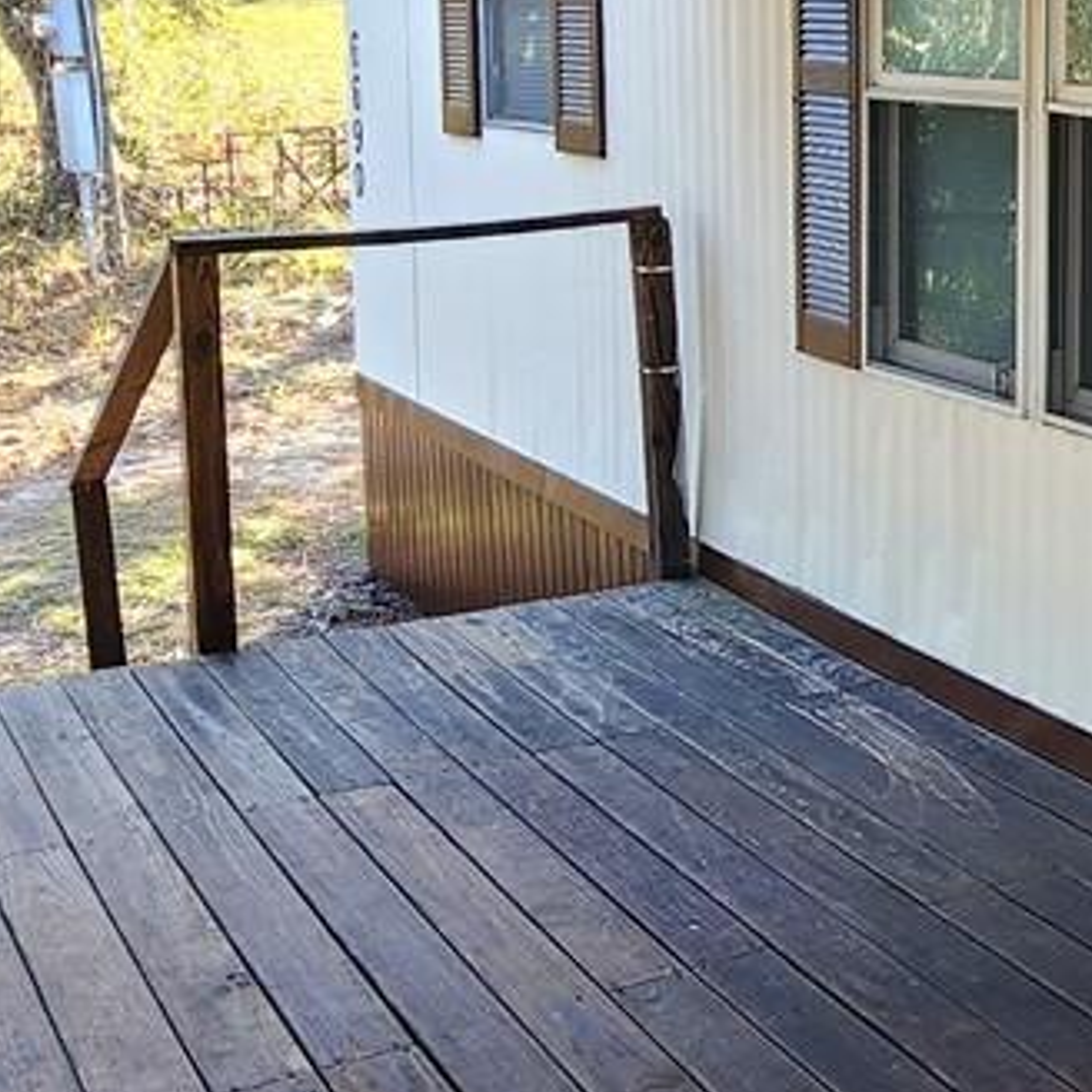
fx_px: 1999
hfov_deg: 26.0
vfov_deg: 30.2
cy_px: 320
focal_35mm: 56
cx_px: 1425
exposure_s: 1/60
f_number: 2.2
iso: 64
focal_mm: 2.2
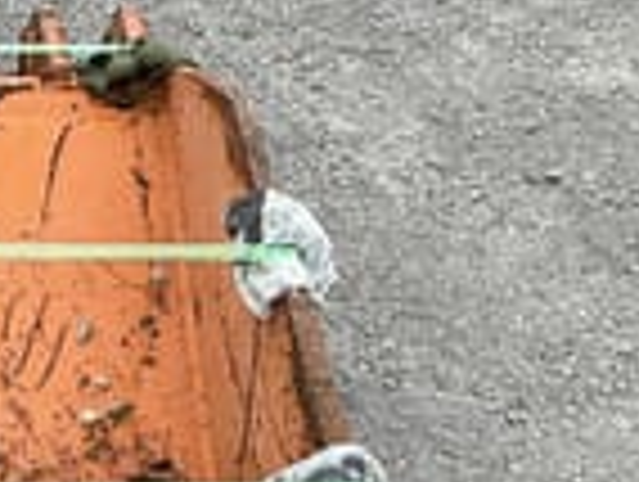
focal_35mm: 102
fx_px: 1886
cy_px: 367
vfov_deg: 14.5
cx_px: -238
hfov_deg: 17.7
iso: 25
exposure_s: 1/1035
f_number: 1.8
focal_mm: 3
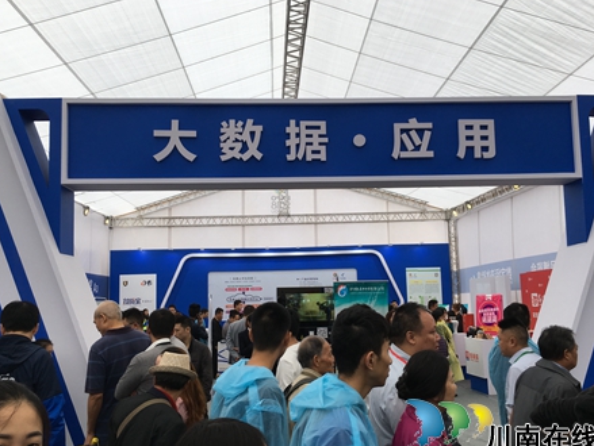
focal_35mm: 33
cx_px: 303
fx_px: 567
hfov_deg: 55.3
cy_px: 239
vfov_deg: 43.0
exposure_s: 1/119
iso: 25
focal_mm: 4.15
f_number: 2.2
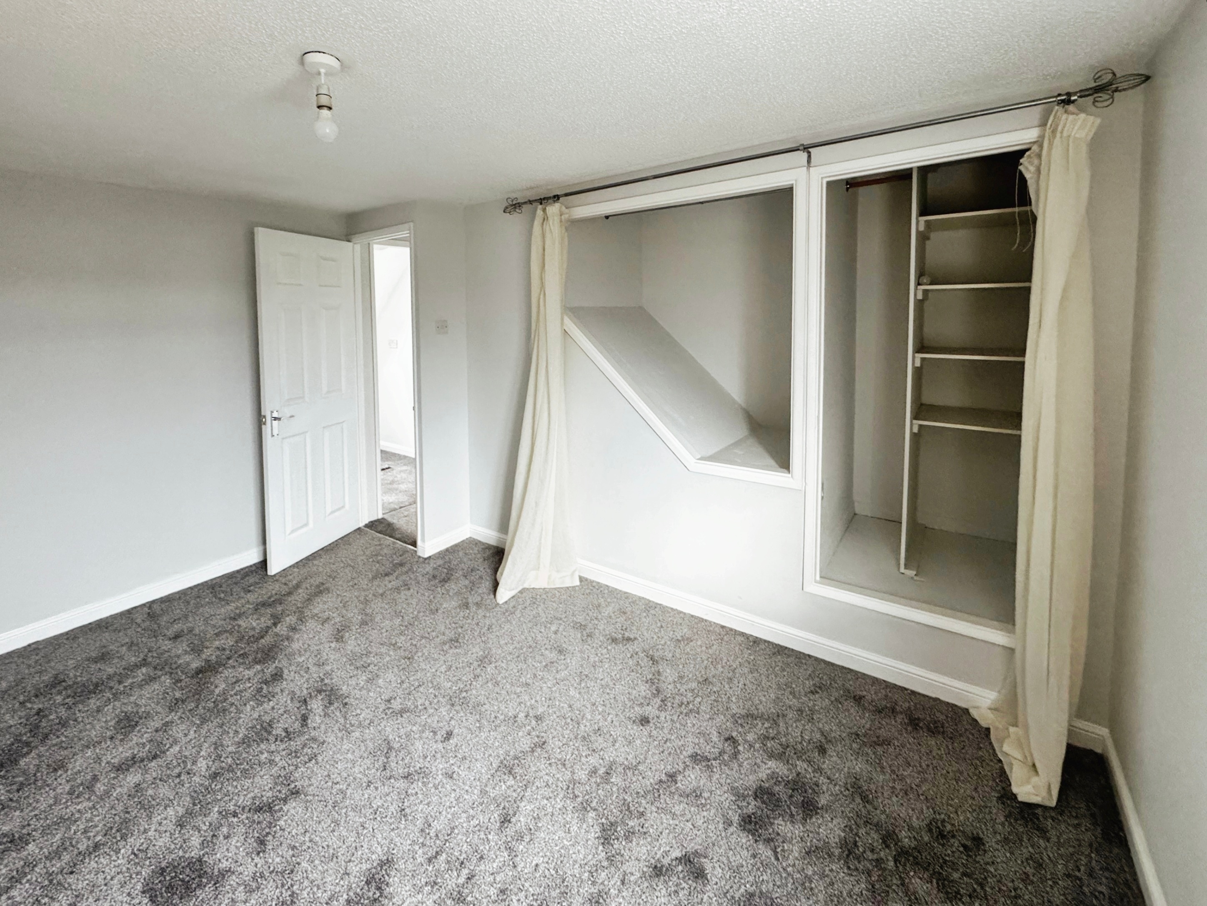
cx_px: 604
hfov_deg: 102.1
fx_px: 488
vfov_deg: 85.7
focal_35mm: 14
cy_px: 453
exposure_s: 1/92
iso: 320
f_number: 2.2
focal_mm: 2.22
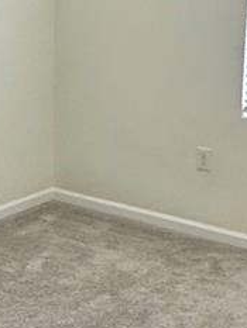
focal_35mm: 72
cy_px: 77
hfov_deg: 20.5
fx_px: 684
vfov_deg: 26.6
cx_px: 120
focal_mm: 2.22
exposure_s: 1/120
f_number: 2.2
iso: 250
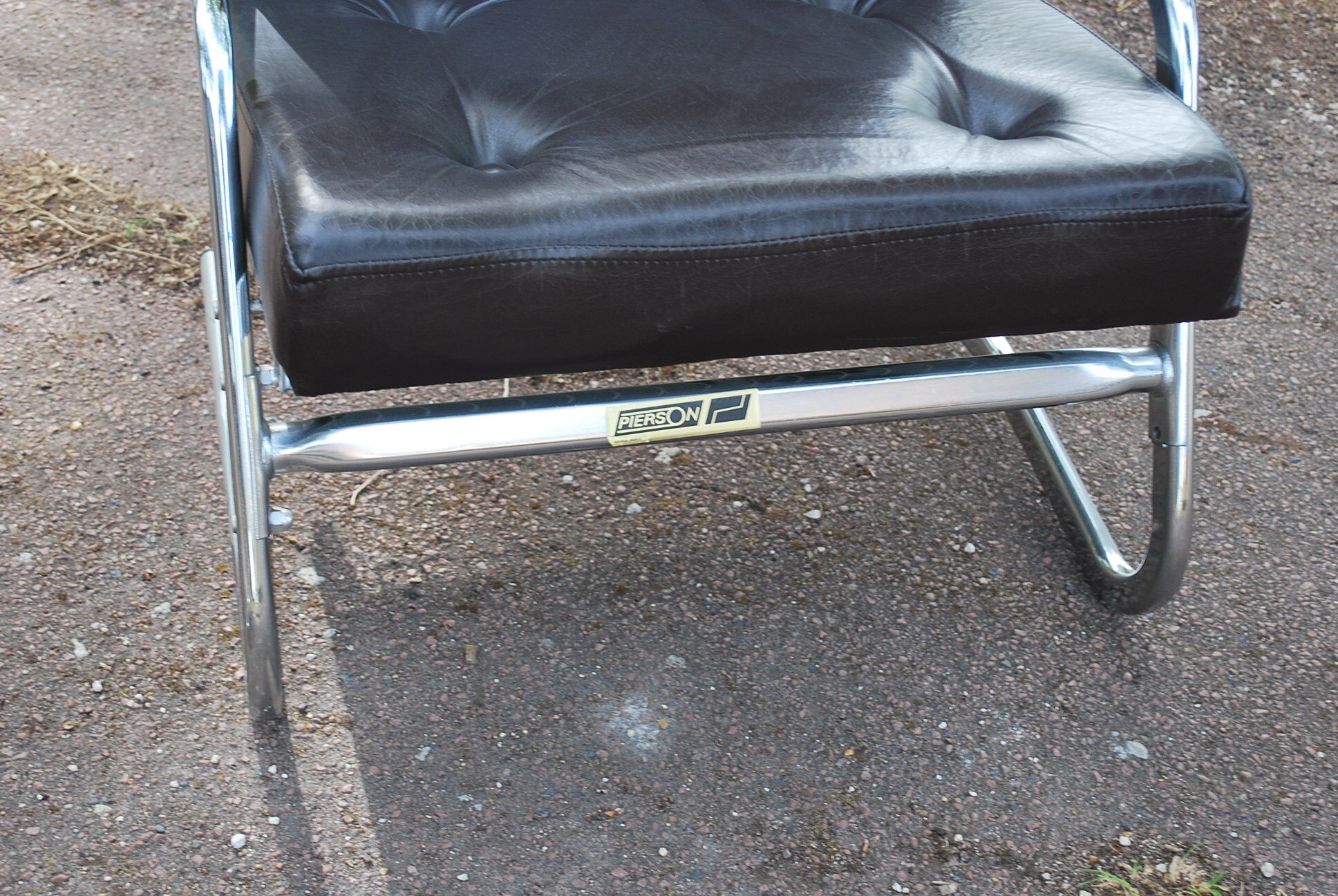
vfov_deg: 25.1
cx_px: 669
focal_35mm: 54
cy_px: 448
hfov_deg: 36.8
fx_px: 2009
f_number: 5.3
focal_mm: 36
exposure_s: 1/60
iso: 200
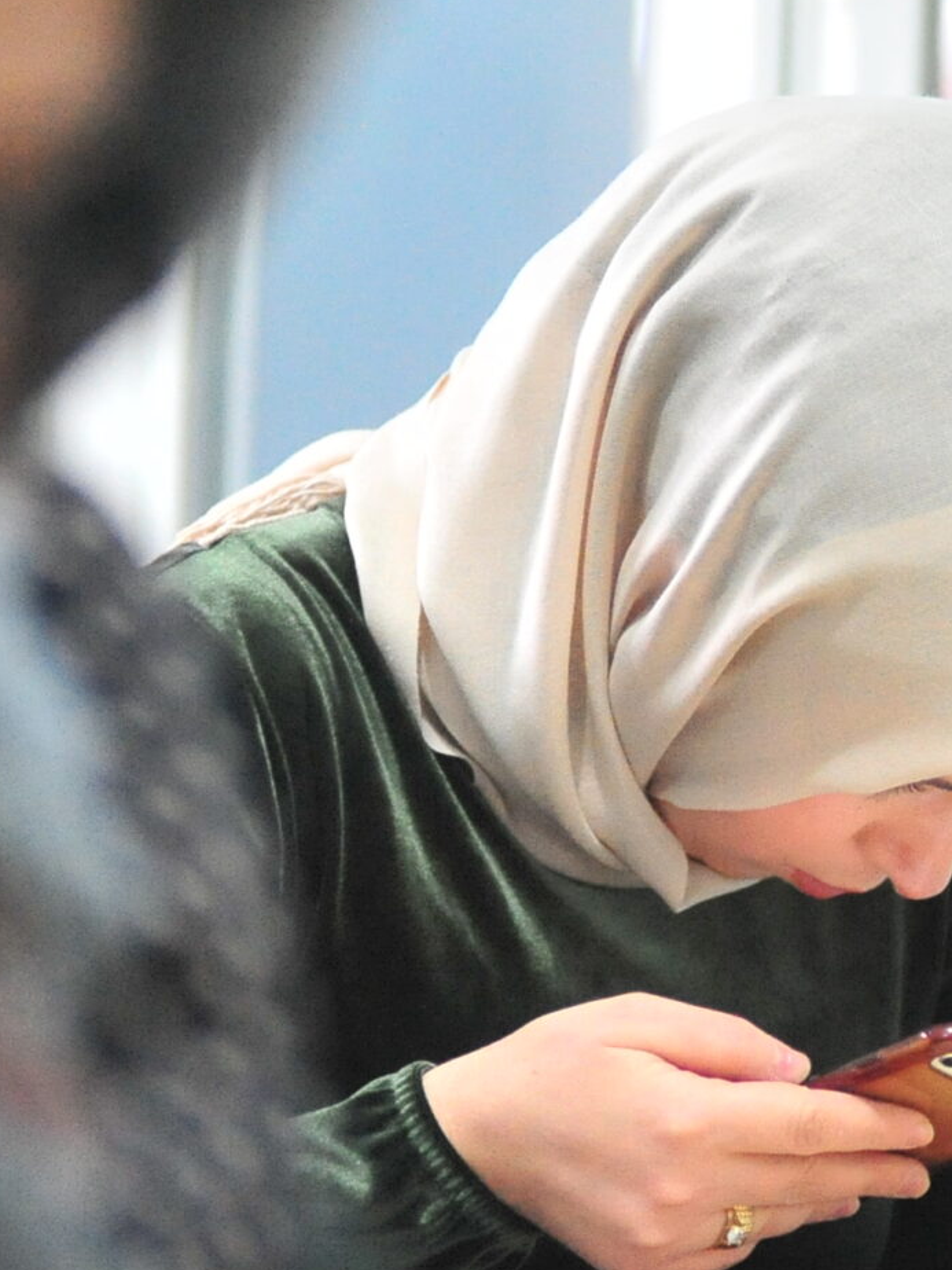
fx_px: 7810
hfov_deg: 6.9
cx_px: 975
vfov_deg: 9.3
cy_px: 790
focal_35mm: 213
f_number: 3.5
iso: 6400
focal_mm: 80
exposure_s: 1/160
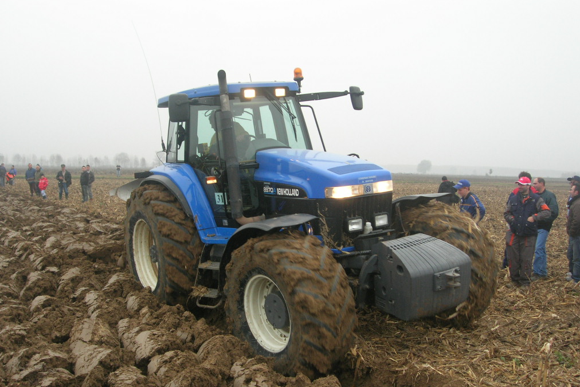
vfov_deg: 33.4
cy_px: 212
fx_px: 644
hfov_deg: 48.5
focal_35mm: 40
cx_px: 289
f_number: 4.8
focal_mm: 7.8
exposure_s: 1/100
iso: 100
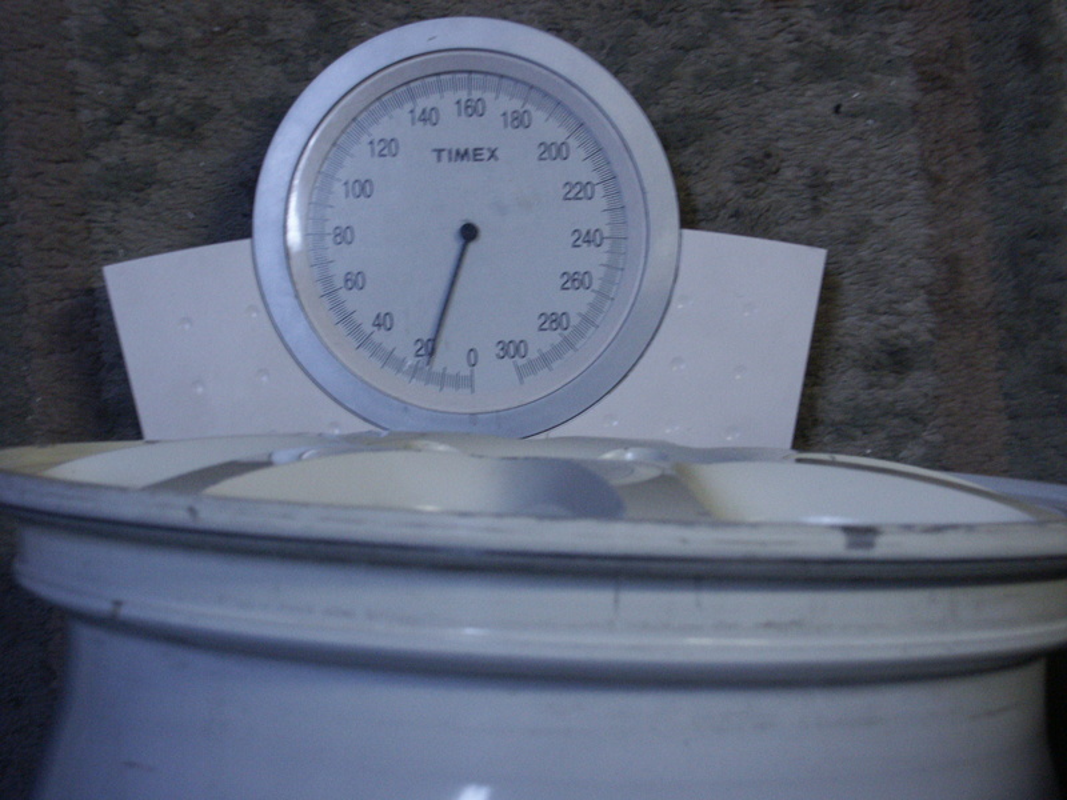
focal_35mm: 71
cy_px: 400
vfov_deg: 20.7
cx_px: 534
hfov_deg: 27.4
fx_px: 2188
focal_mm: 17.64
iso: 200
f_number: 3.5
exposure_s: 1/10
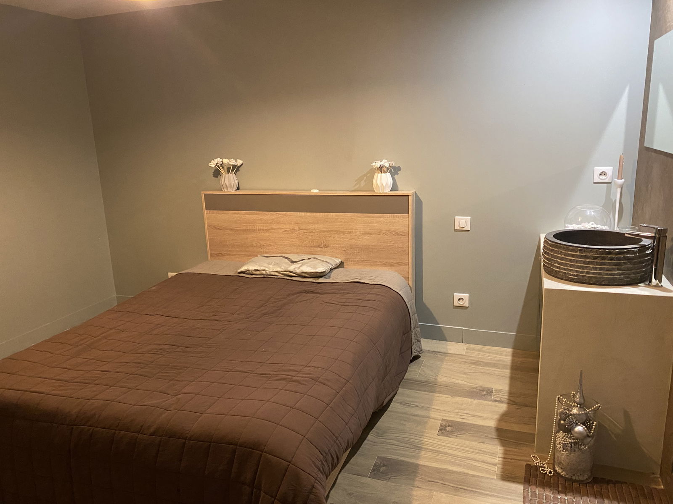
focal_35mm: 26
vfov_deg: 53.1
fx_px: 505
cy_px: 252
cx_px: 336
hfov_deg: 67.3
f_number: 1.8
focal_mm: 4.25
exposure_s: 1/33
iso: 500
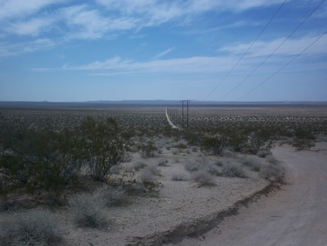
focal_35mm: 38
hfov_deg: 49.0
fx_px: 359
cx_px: 164
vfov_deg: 37.7
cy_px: 123
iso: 80
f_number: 4.5
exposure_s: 1/1250
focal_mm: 6.3
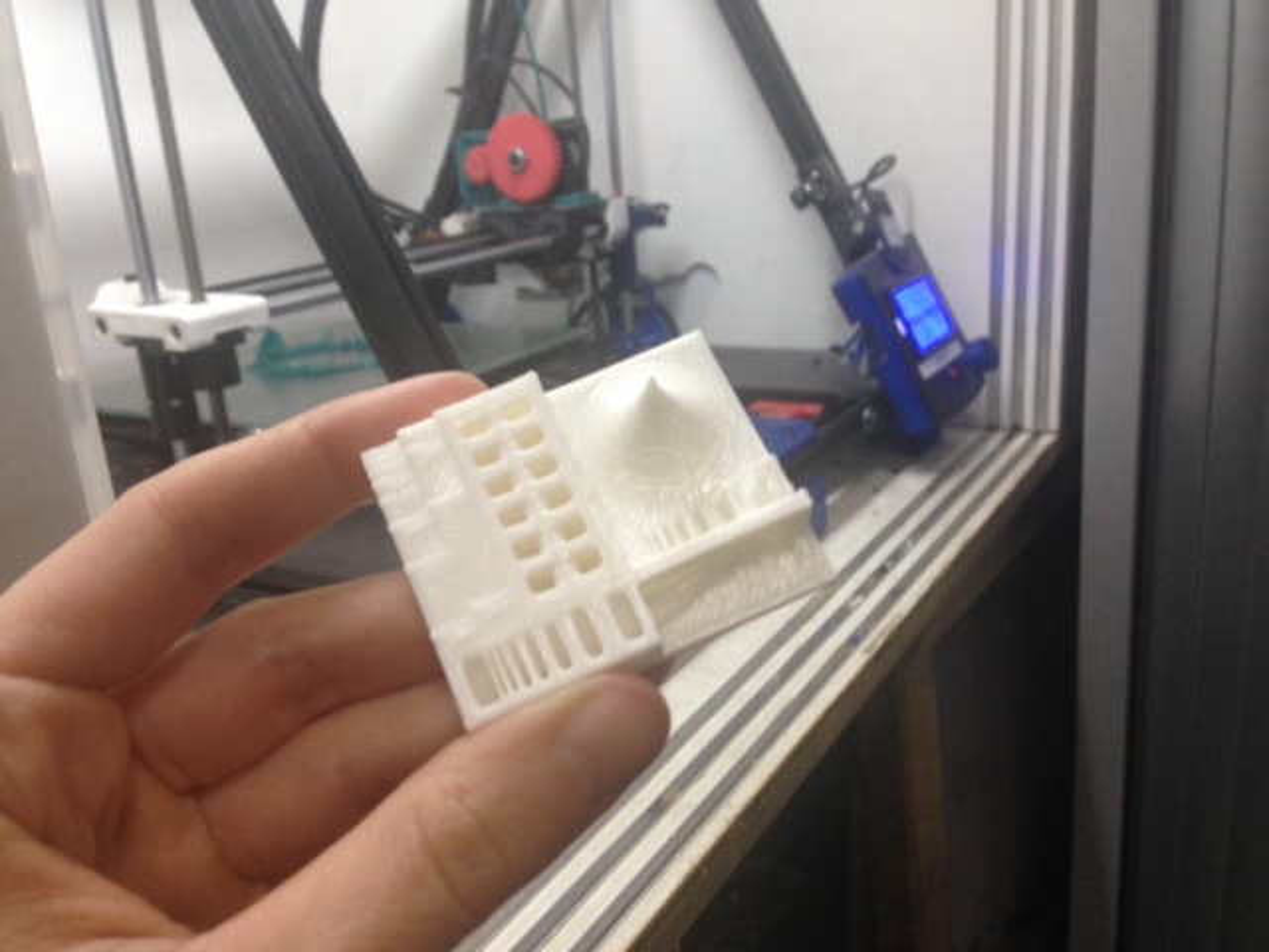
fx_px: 1210
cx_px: 634
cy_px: 476
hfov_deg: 55.4
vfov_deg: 42.9
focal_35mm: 33
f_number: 2.4
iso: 125
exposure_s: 1/20
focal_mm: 4.12
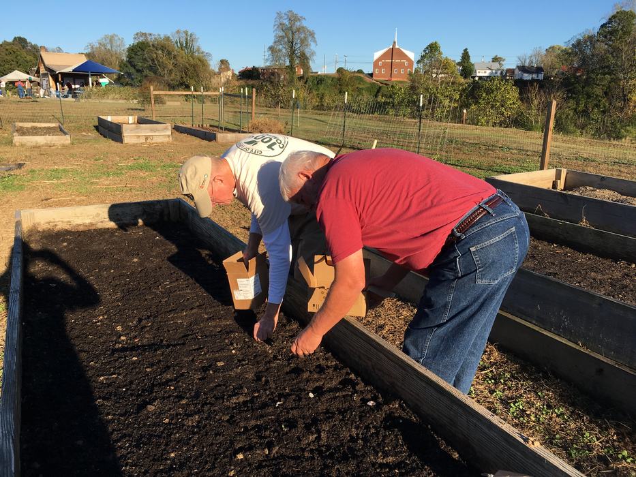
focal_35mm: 29
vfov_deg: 48.2
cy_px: 238
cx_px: 318
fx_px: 533
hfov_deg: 61.7
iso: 25
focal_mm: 4.15
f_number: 2.2
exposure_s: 1/916
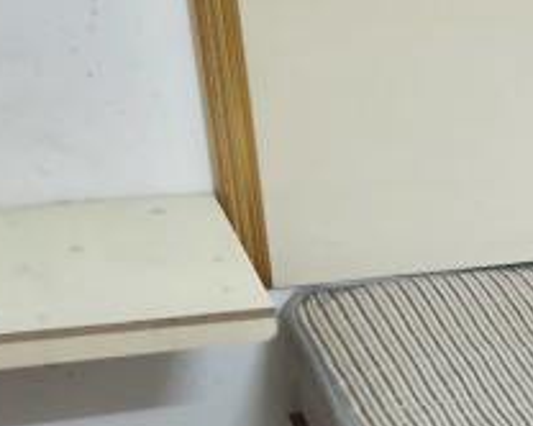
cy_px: 580
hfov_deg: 17.7
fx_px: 1481
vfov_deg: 15.4
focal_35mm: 94
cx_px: 864
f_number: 1.7
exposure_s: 1/33
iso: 709
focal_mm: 4.28
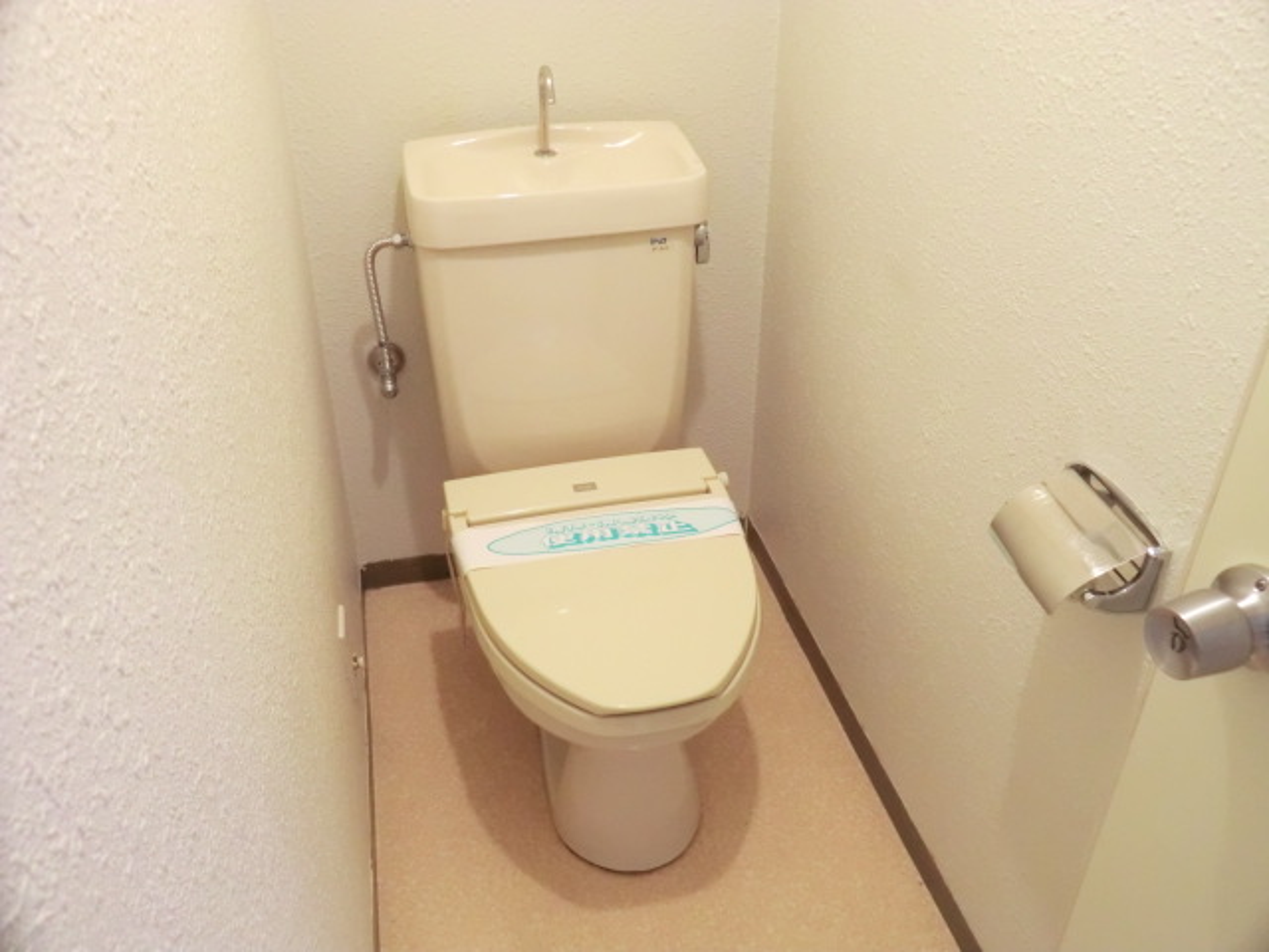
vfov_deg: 48.2
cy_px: 476
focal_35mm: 29
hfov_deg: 61.7
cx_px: 634
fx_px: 1063
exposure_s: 1/25
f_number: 3.5
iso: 800
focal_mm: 5.2
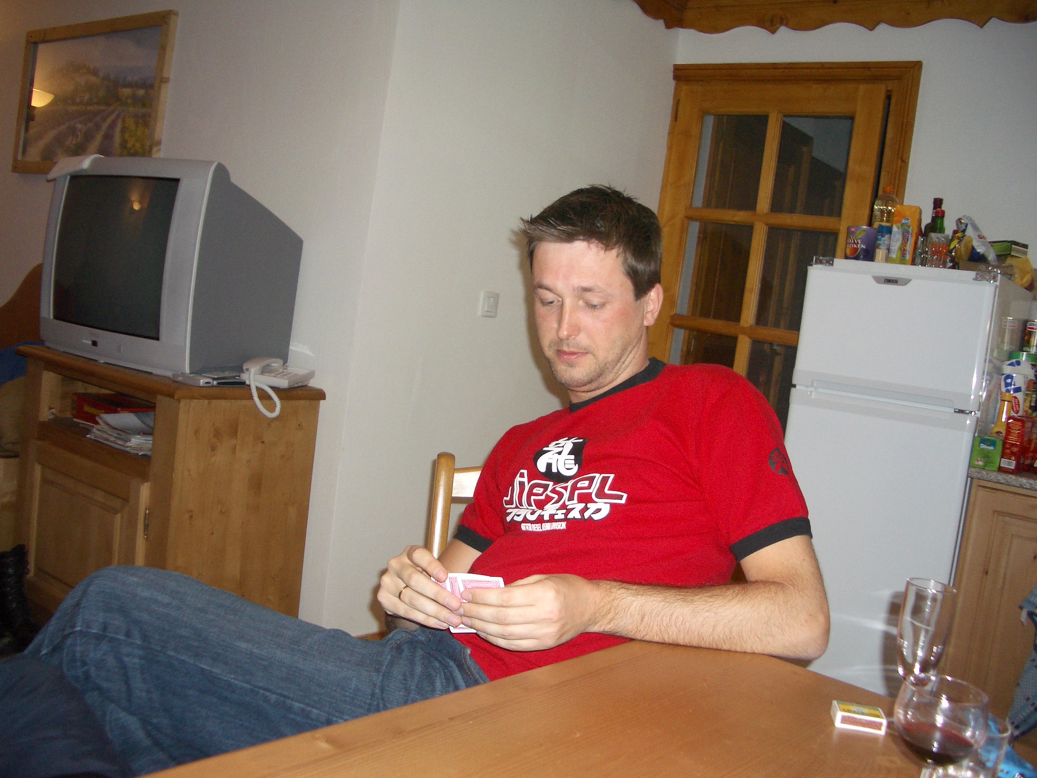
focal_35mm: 35
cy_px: 389
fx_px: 1049
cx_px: 518
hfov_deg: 52.6
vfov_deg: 40.7
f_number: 2.6
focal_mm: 5.8
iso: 100
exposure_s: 1/60
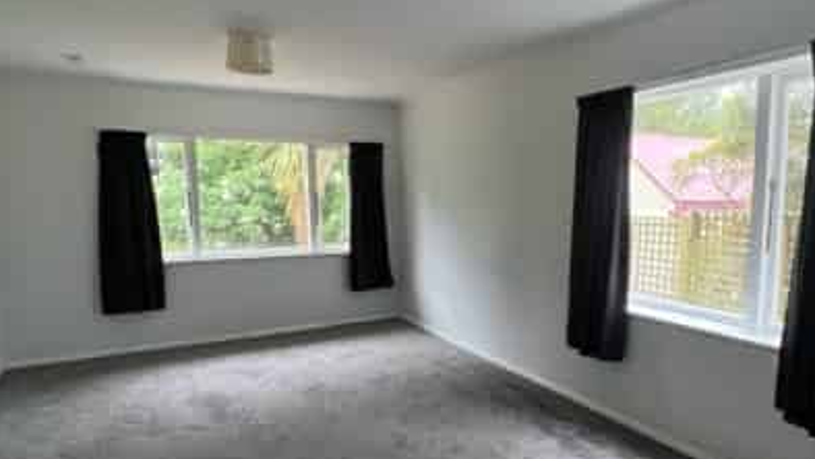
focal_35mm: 23
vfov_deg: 49.4
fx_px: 497
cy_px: 258
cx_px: 457
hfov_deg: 78.3
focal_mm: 1.57
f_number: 1.8
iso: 50
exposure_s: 1/99
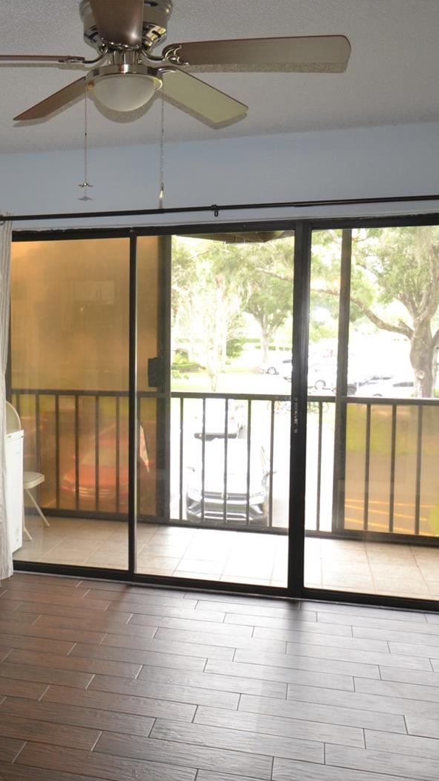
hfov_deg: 30.1
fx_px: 787
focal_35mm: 38
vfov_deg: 52.8
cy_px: 390
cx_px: 61
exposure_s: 1/60
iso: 400
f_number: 4
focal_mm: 16
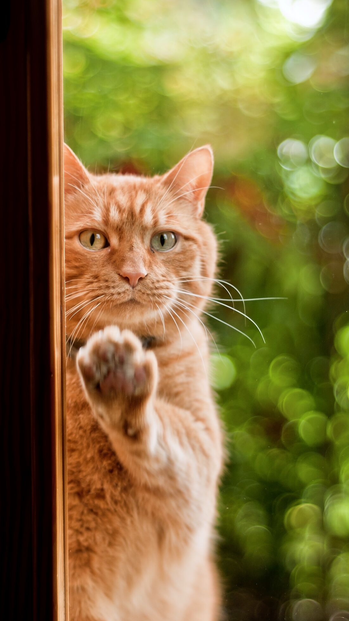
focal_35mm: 96
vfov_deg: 22.2
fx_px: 1579
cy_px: 263
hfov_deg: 12.6
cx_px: 176
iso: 200
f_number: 2
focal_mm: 50
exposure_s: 1/250
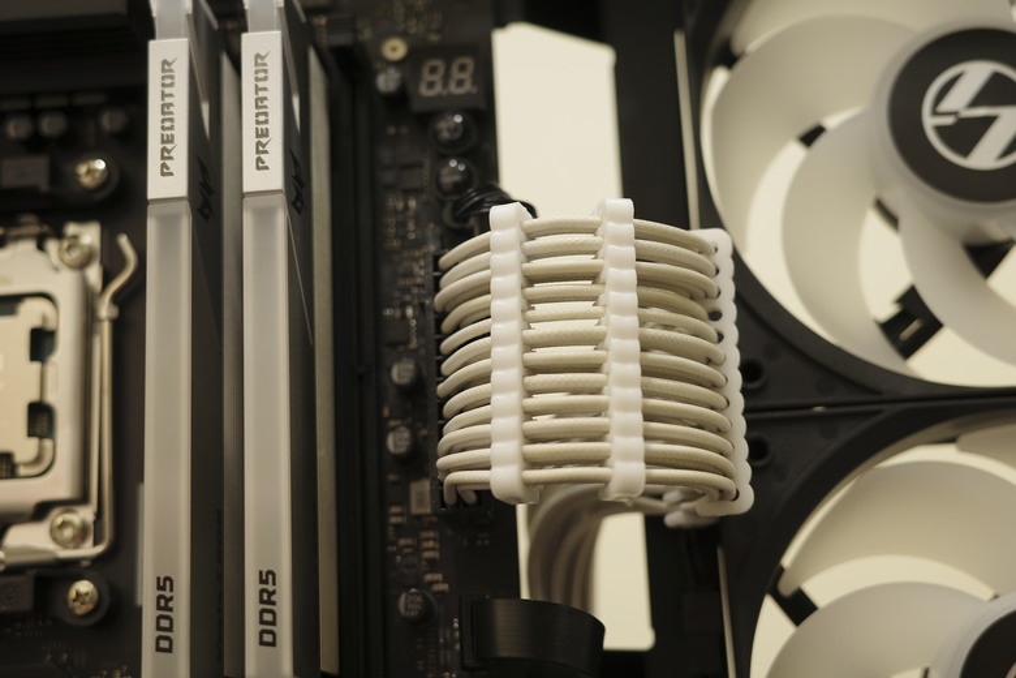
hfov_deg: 39.6
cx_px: 508
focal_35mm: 50
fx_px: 1411
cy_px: 339
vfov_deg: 27.0
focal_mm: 26
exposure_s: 1/40
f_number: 2.8
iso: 320
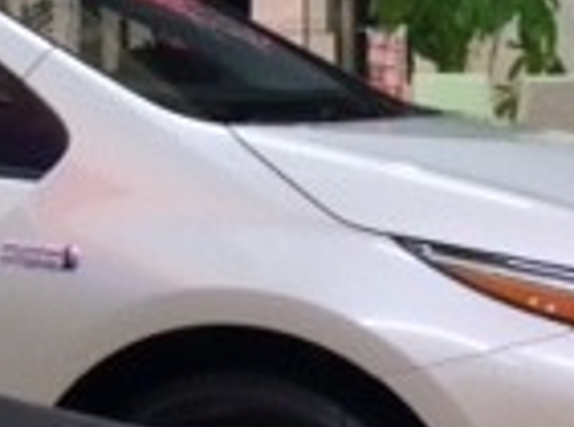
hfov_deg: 14.9
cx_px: 85
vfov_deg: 10.7
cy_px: -244
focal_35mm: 132
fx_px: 2183
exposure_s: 1/30
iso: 125
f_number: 2.2
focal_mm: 4.15
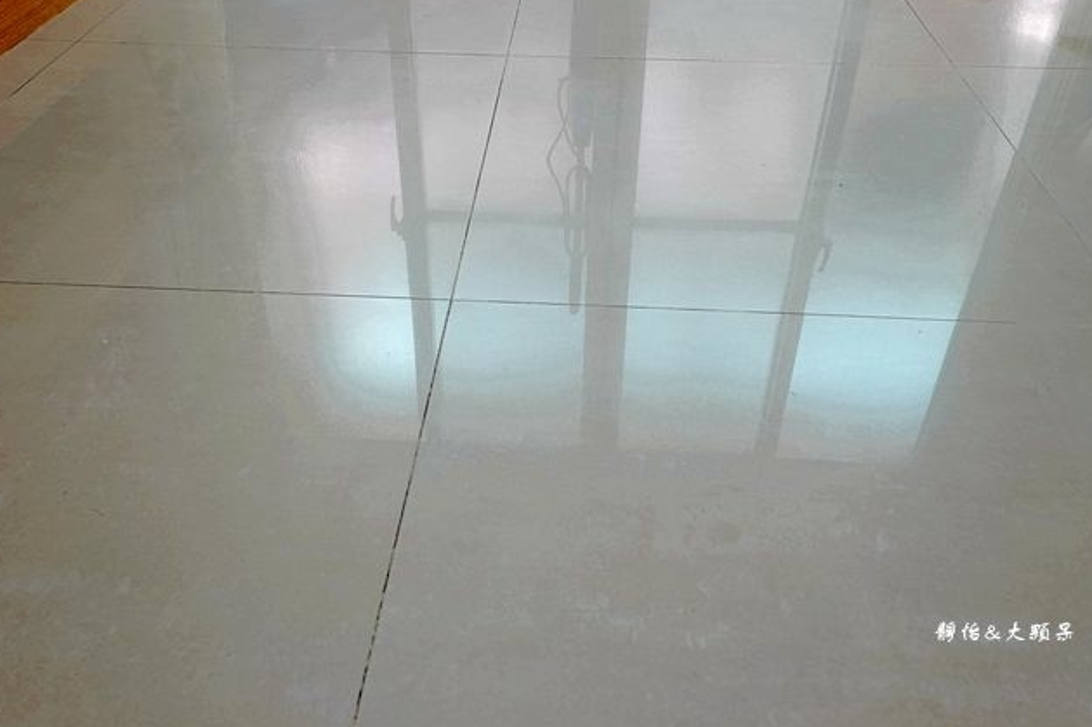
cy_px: 355
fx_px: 940
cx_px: 538
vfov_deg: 42.3
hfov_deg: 60.3
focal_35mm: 31
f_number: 3.2
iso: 160
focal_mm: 11.06
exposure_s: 1/30
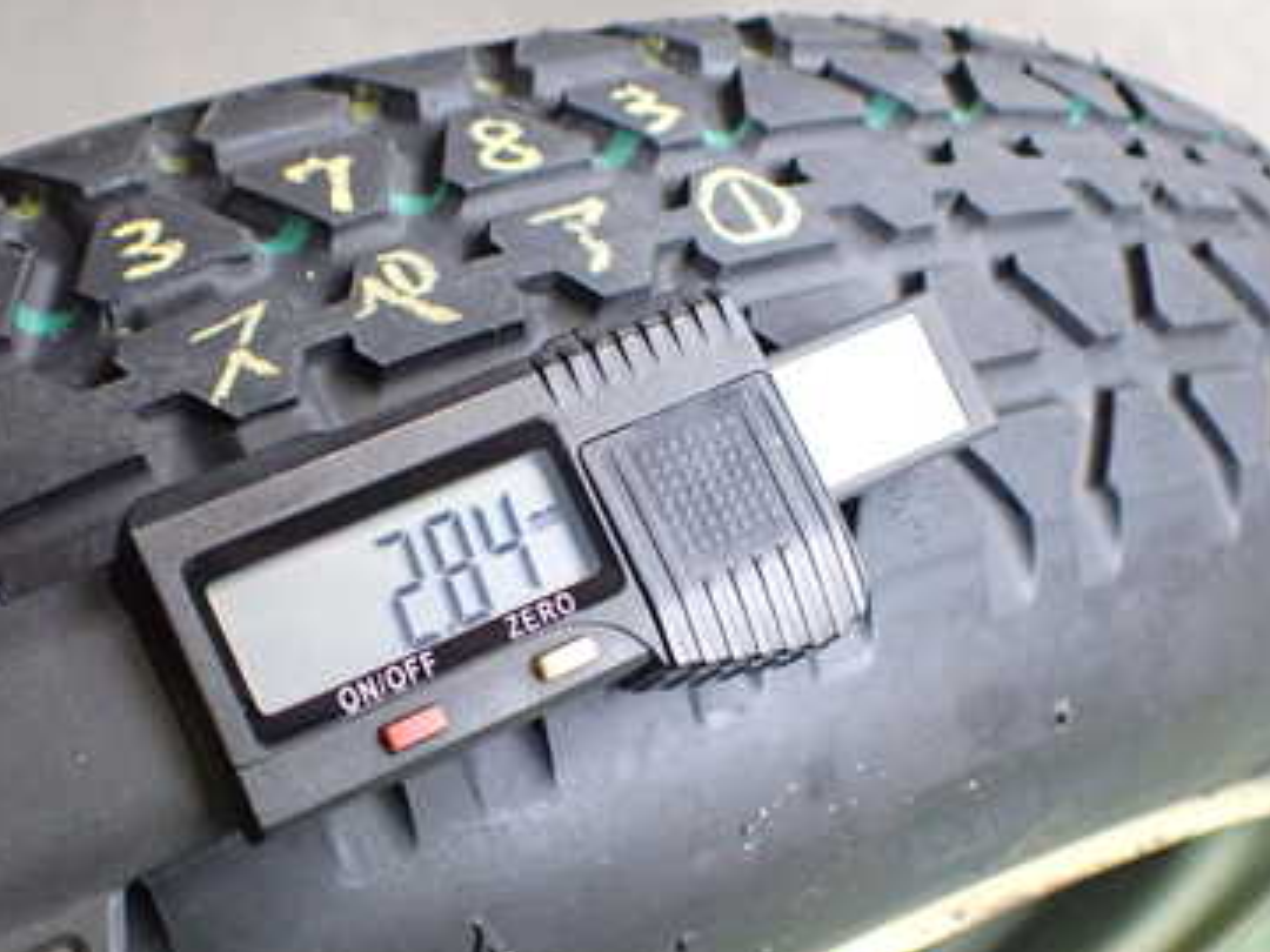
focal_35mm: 50
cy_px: 585
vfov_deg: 29.0
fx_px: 1834
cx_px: 533
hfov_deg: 38.1
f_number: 2.3
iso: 640
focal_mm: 5.4
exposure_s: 1/125
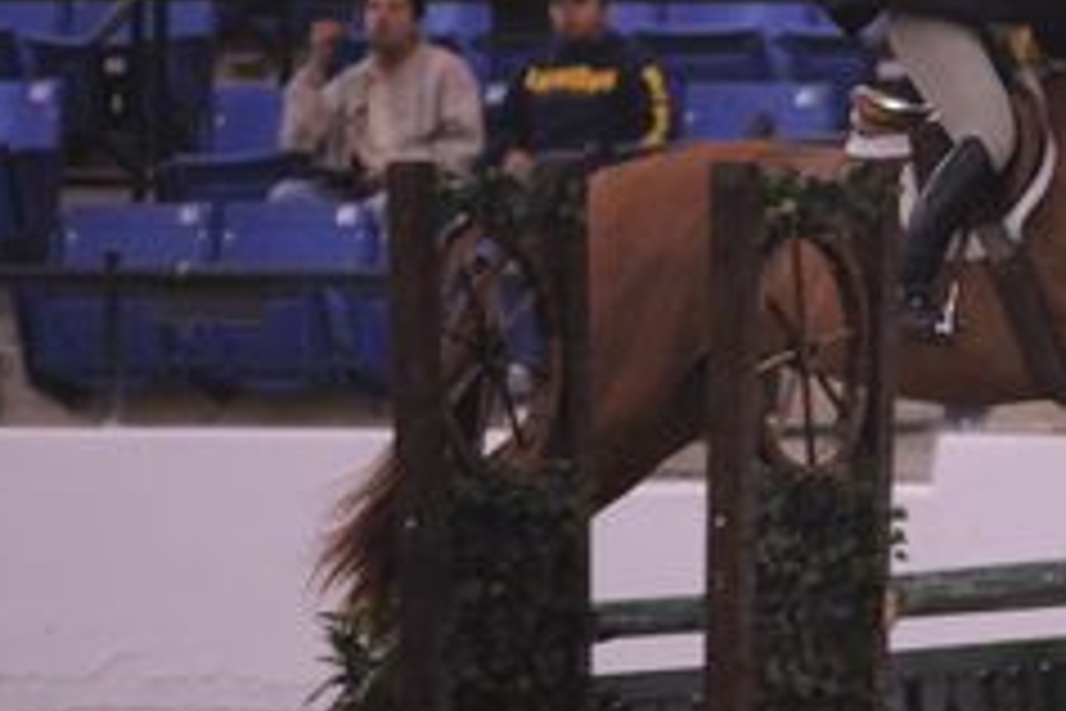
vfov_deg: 2.6
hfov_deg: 3.8
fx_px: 15959
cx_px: 1124
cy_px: 261
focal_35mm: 539
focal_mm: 200
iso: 5000
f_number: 2.8
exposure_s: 1/400
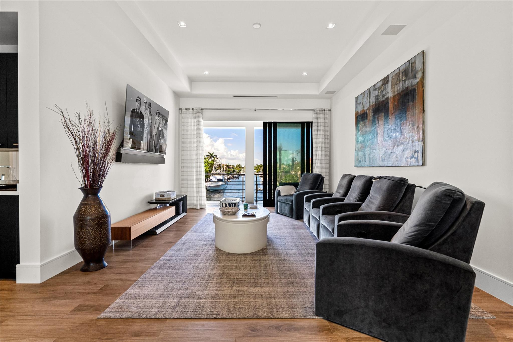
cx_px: 256
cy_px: 171
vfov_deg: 73.7
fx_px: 228
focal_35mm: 16
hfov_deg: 96.7
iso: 500
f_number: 9
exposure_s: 1/15
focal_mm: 16
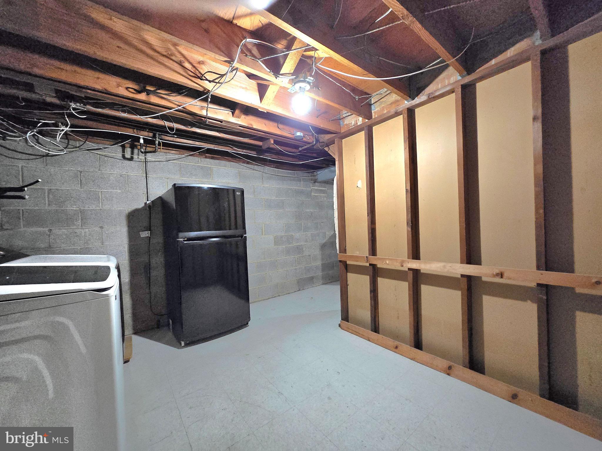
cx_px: 301
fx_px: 226
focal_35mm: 13
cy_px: 226
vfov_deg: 89.9
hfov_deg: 106.2
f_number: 2.2
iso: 1000
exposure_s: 1/60.2
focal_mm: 1.7
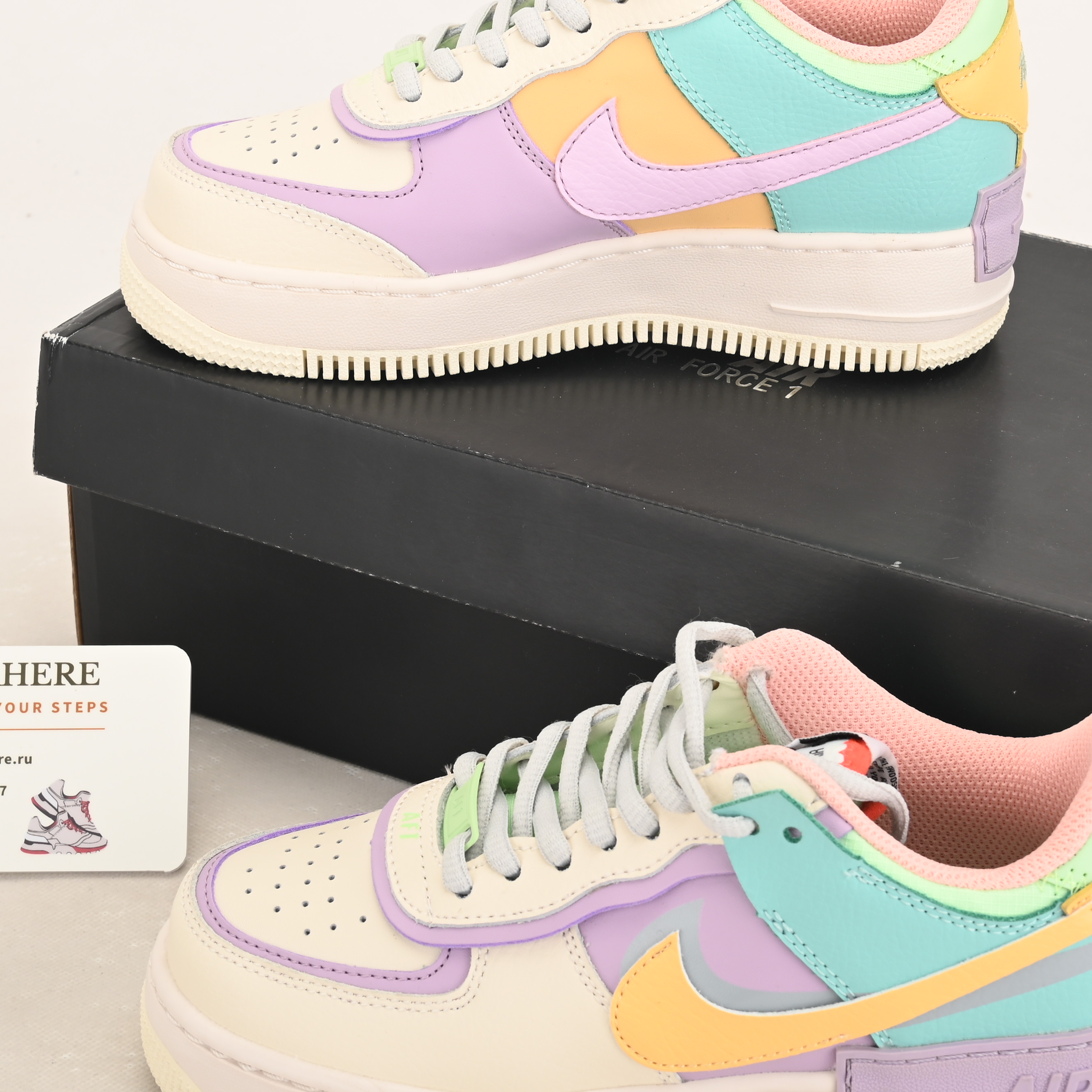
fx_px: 3284
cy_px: 498
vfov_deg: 18.9
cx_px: 623
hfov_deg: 18.9
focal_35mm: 92
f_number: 11
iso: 100
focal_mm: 48
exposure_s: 1/200
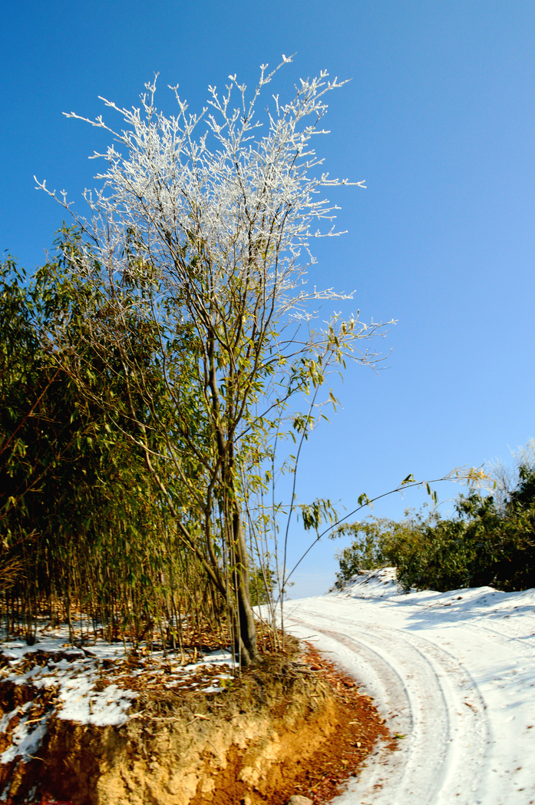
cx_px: 291
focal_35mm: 31
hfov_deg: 42.2
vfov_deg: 60.3
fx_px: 692
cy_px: 424
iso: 180
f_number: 11
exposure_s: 1/500
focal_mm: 18
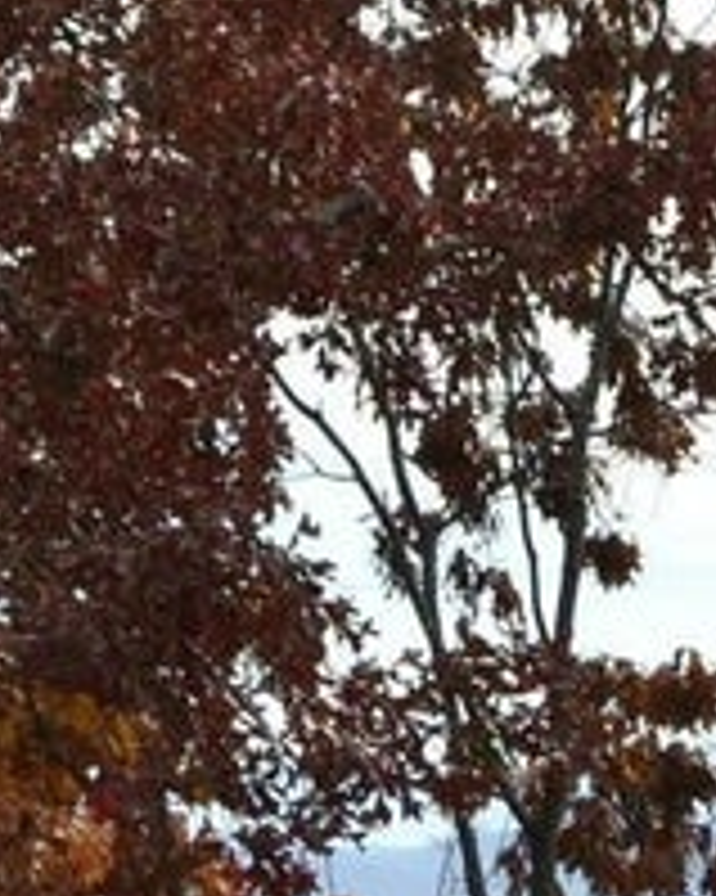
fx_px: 7210
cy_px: 1378
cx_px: 1621
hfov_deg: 5.5
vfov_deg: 7.0
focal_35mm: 272
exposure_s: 1/200
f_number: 7.1
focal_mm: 40
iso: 100
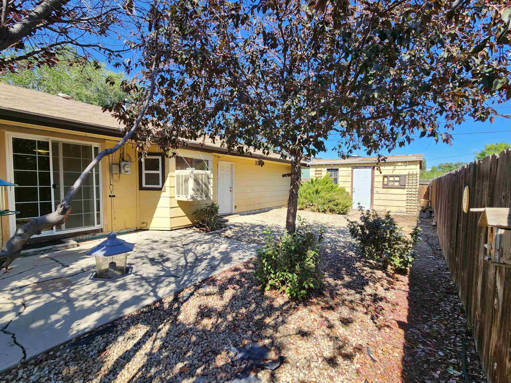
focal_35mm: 14
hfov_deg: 102.1
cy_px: 198
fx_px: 207
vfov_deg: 85.6
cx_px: 260
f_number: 2.2
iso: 50
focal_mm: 2.2
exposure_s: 1/812
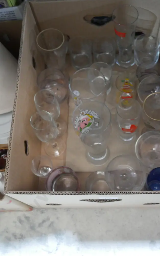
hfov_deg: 32.7
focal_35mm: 39
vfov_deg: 50.4
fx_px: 272
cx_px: 96
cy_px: 126
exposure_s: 1/30
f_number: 4
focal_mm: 18
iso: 3200
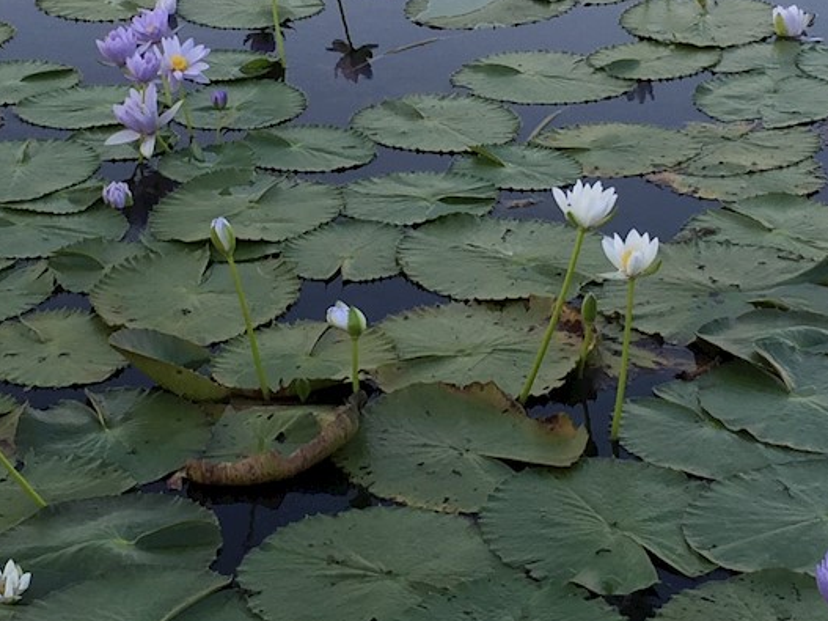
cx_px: 443
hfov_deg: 19.8
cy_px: 46
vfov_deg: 14.8
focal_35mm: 99
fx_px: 2367
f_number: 2.2
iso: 32
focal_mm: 4.15
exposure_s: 1/50
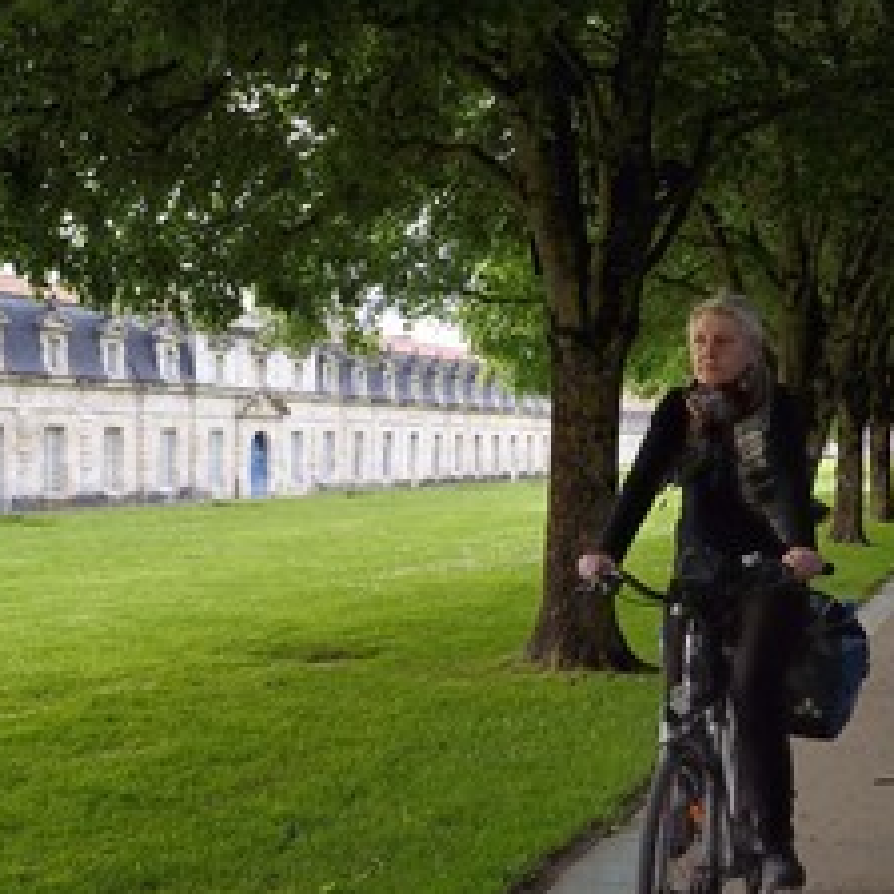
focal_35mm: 51
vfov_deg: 33.3
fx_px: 1490
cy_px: 547
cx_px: 341
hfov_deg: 33.2
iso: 1600
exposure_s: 1/200
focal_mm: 32
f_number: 13
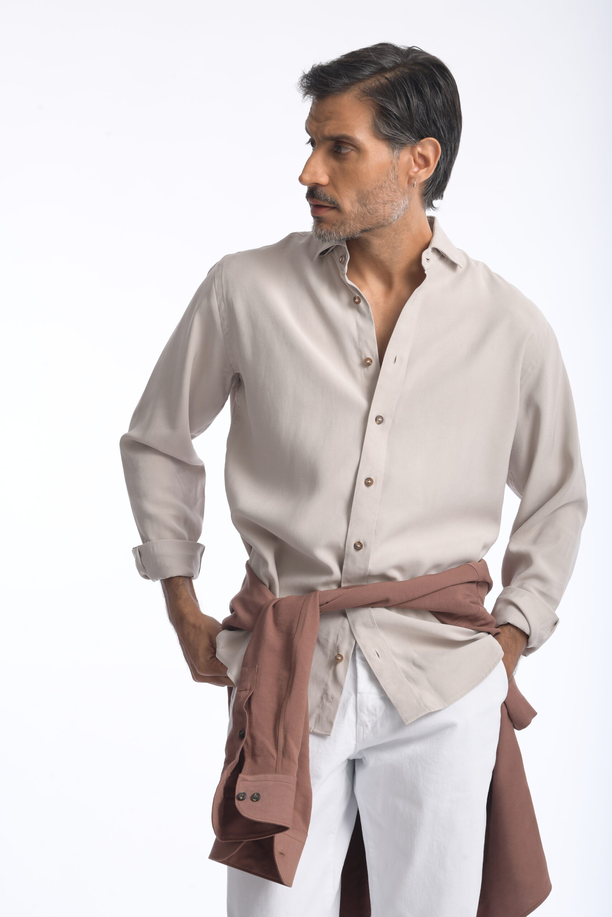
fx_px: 2677
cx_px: 306
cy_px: 458
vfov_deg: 19.5
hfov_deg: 13.0
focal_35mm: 105
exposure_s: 1/250
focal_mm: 105
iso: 500
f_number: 11
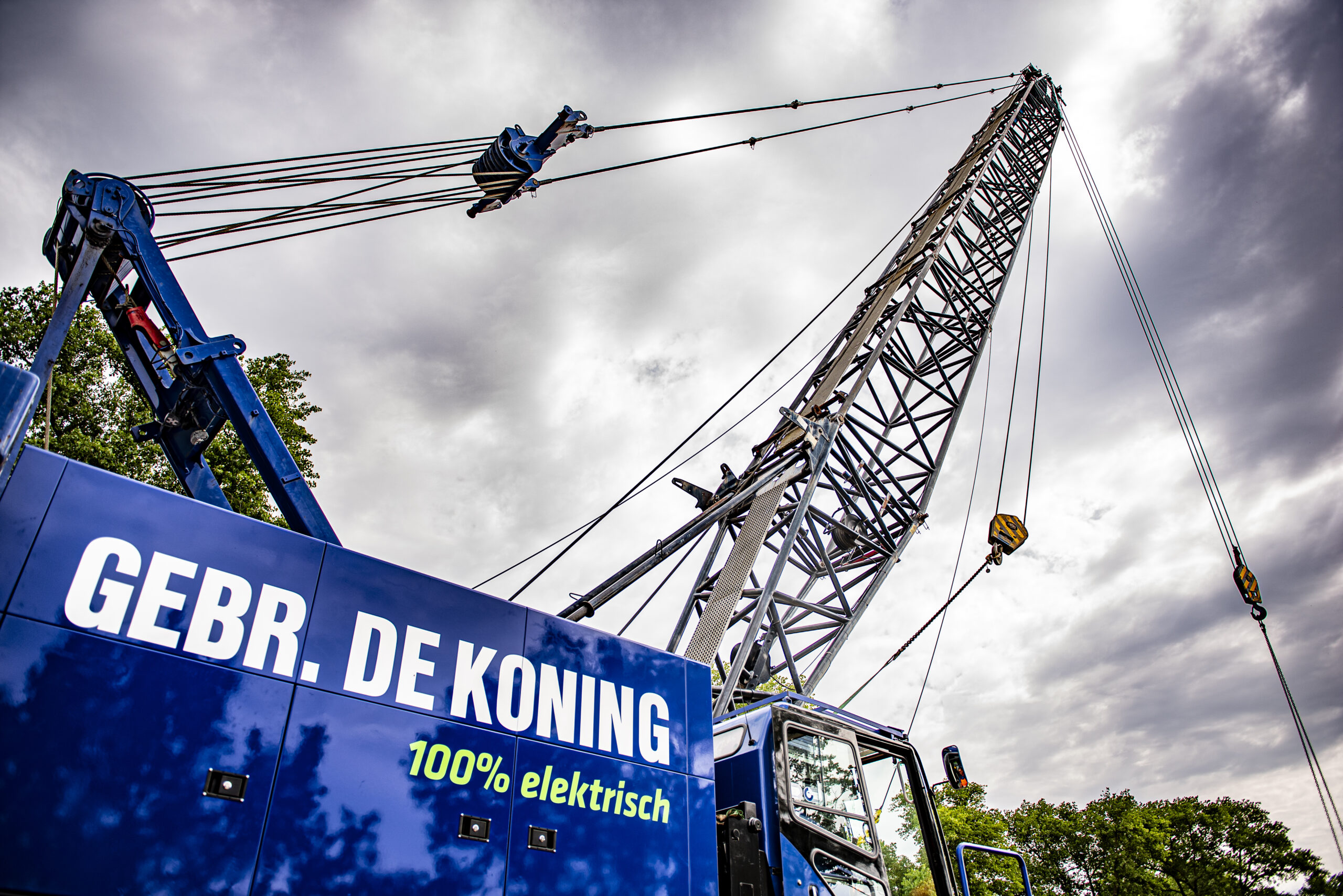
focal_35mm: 24
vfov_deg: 53.2
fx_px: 896
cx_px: 672
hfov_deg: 73.7
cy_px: 448
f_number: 2.8
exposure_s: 1/1000
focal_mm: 24
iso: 100
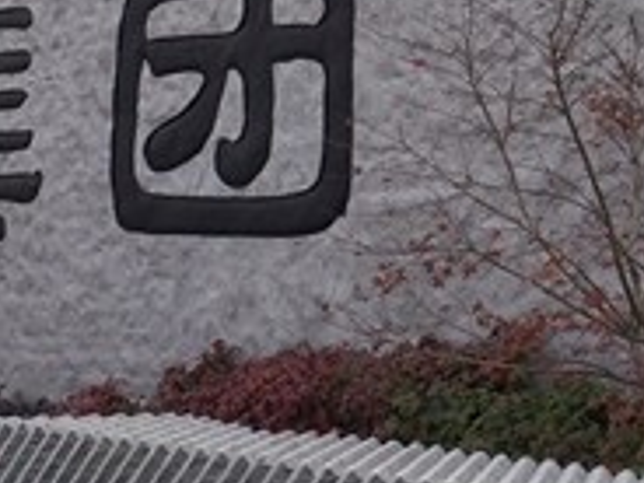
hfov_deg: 15.6
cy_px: 46
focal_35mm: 126
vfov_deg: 11.7
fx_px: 2344
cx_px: 490
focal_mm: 4.15
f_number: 2.2
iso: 32
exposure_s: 1/488
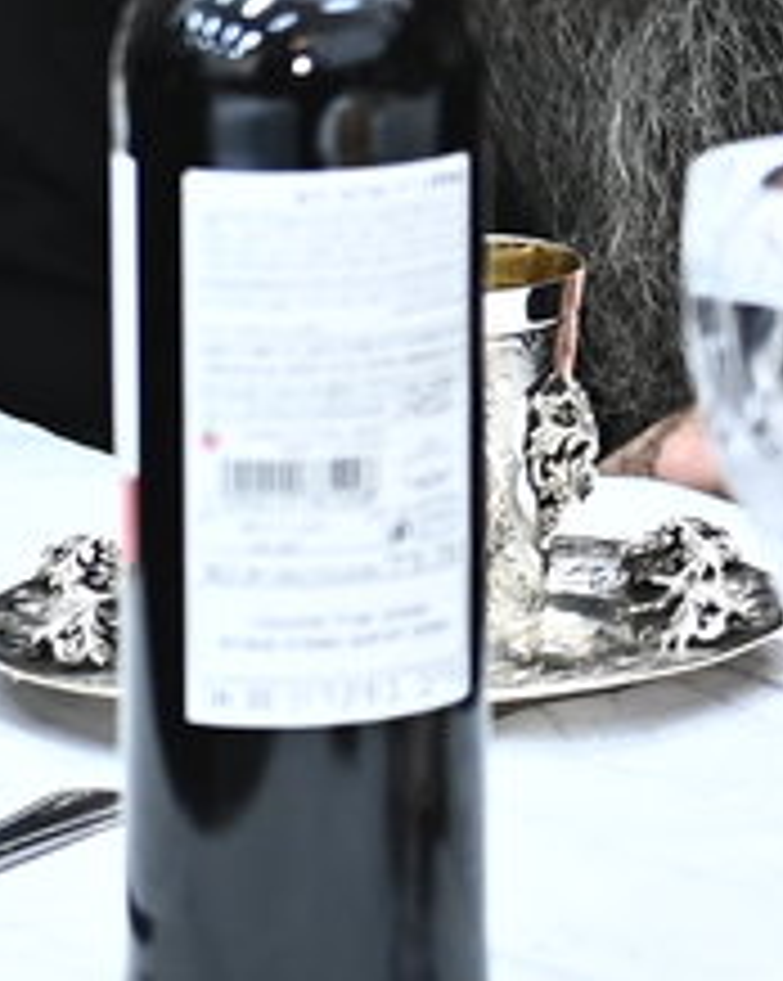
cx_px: 2160
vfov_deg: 5.1
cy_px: -794
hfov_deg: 4.0
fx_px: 10849
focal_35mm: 374
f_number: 3.5
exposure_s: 1/200
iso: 1250
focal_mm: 62
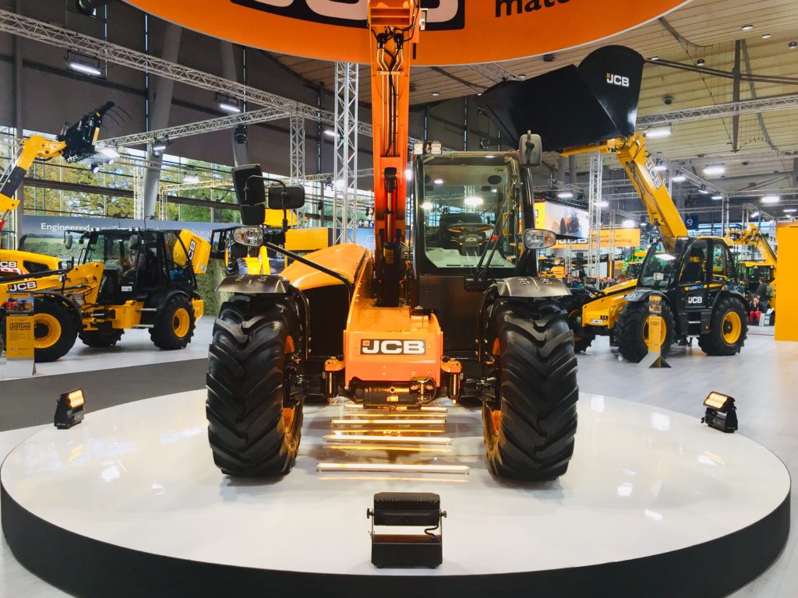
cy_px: 299
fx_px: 669
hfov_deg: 61.7
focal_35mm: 29
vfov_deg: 48.2
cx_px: 399
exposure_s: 1/100
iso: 50
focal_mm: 4.15
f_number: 2.2
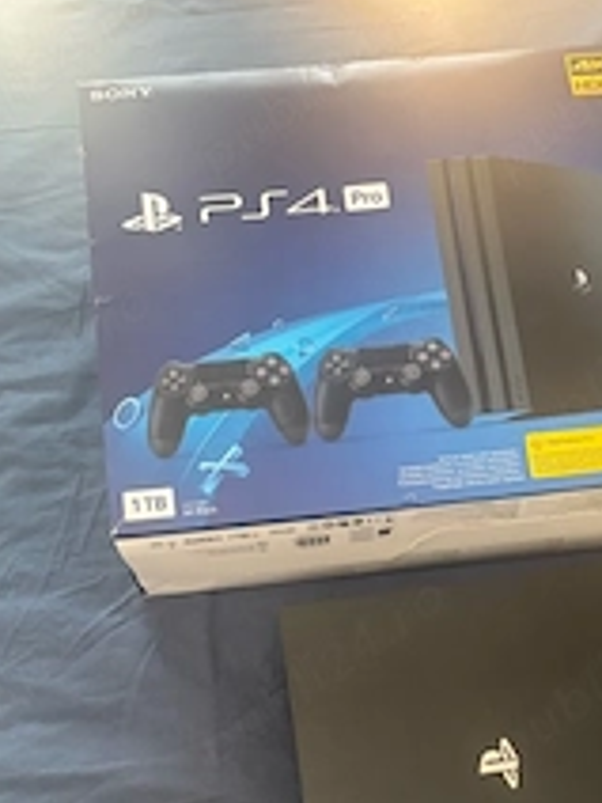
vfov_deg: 36.5
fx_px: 1136
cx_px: 398
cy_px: 720
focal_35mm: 49
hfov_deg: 29.5
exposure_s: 1/60
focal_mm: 5.96
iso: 250
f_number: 1.6
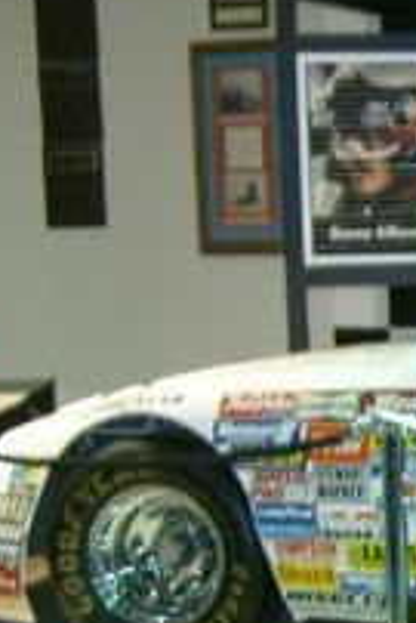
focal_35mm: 96
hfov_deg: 12.8
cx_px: 787
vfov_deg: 21.1
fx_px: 1661
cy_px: 423
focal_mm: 5.8
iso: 80
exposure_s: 1/6
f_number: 2.8
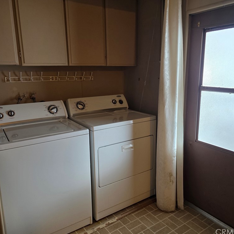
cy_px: 116
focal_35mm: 28
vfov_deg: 57.3
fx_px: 214
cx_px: 129
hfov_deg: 57.2
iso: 250
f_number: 1.7
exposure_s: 1/120
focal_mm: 6.3
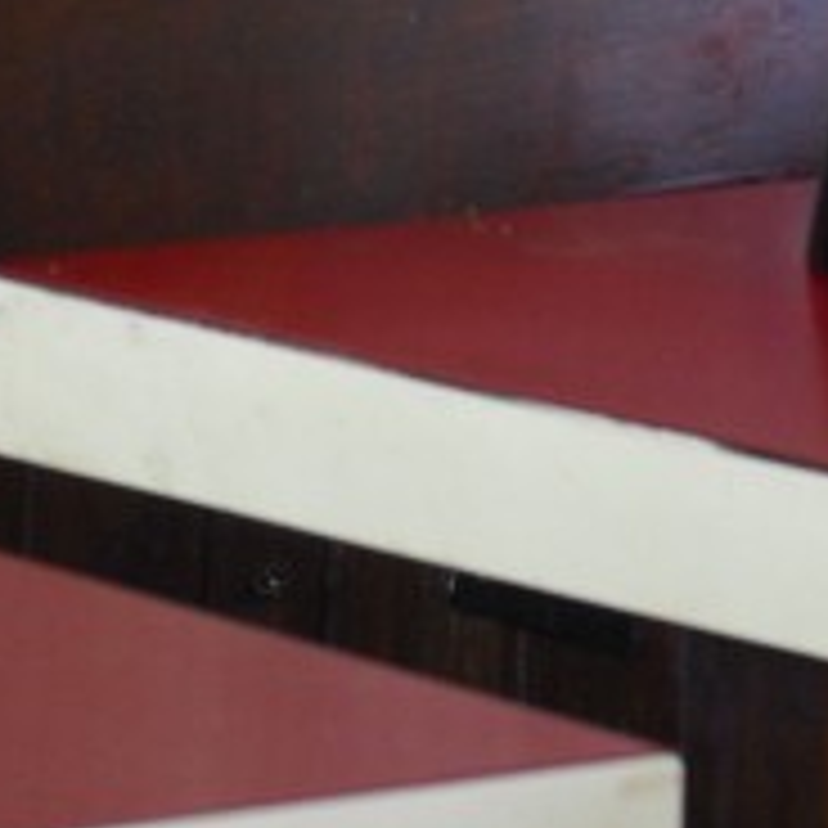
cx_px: -729
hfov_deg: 3.3
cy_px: -1958
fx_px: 14370
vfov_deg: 3.2
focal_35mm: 531
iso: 160
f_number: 6.3
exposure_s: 1/2
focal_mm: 48
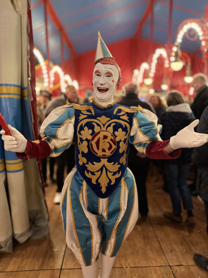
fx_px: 192
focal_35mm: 24
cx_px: 104
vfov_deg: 71.6
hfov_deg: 56.8
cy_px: 139
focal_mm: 6.76
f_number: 1.78
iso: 640
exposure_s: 1/50
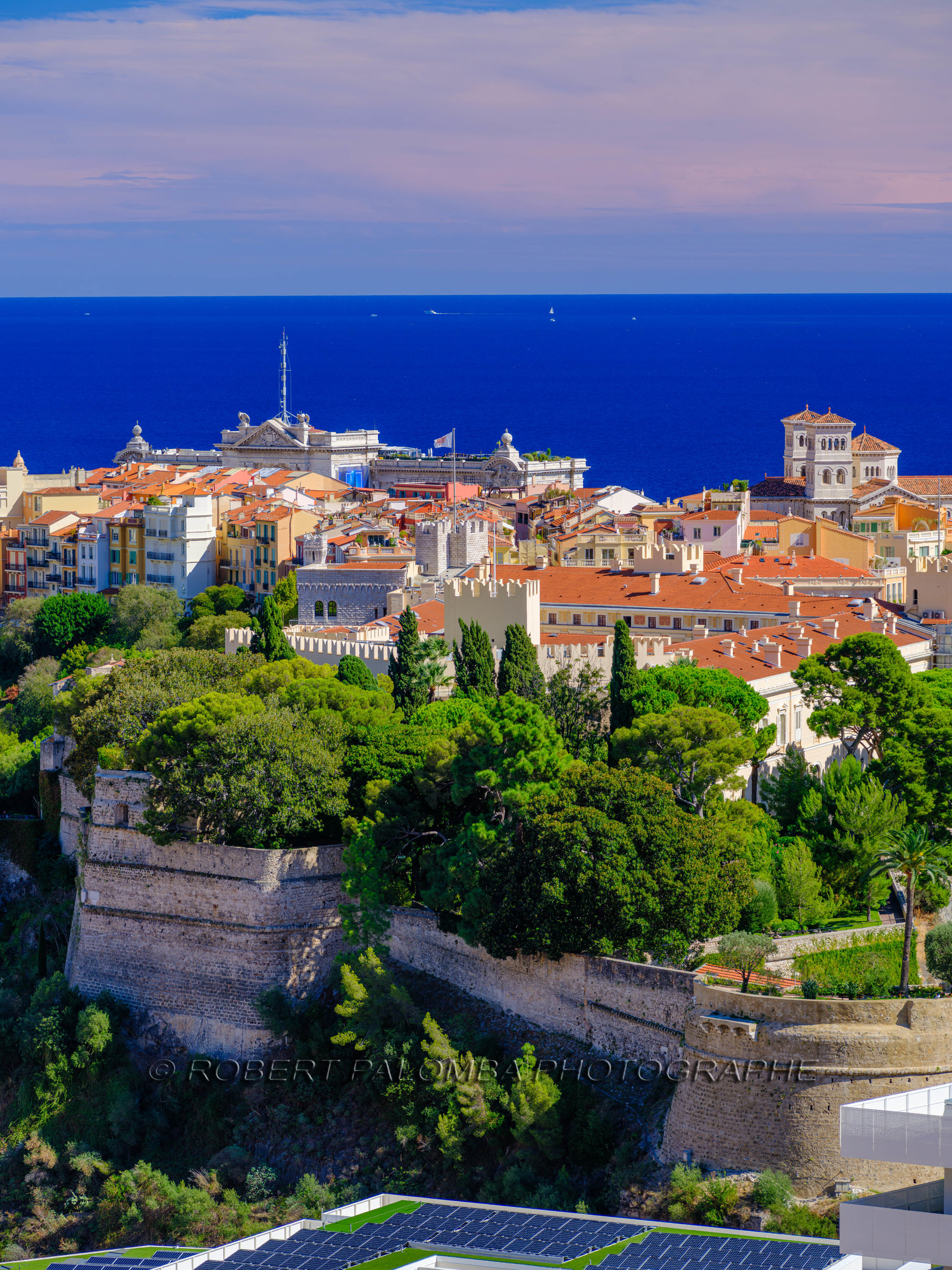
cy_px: 635
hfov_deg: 11.8
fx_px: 4620
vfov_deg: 15.6
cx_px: 476
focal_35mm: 126
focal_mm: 158.8
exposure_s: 1/60
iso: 200
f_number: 8
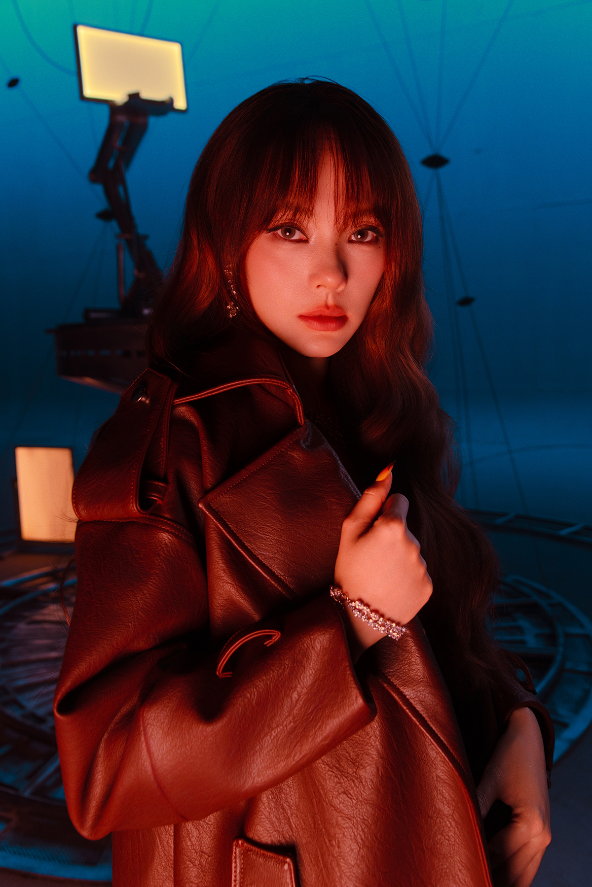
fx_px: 789
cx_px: 296
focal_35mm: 32
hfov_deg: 41.1
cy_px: 444
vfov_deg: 58.7
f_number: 5.6
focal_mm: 32
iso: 400
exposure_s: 1/80
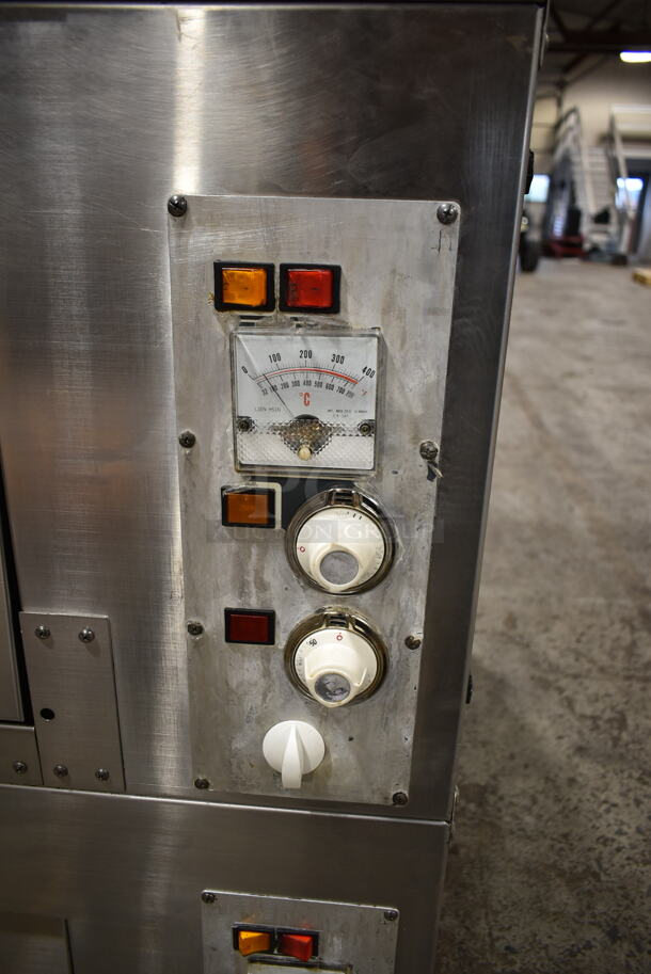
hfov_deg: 48.0
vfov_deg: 67.3
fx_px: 731
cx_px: 326
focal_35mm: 27
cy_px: 487
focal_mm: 18
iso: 400
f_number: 3.5
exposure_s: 1/30
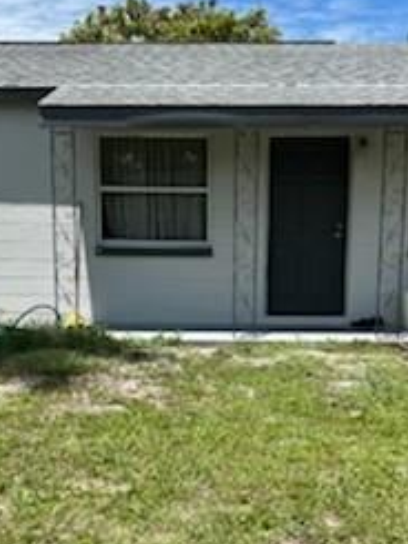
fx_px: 801
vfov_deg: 37.2
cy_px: 346
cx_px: 206
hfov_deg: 28.6
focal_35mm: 51
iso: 50
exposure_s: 1/4115
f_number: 1.5
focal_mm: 5.7
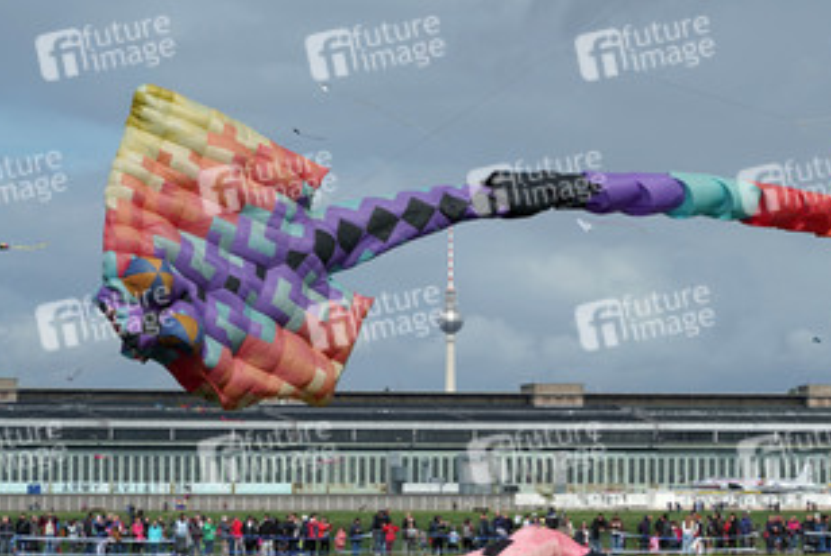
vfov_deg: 7.4
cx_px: 573
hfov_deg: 11.0
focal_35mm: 187
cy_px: 251
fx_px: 4321
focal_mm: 128
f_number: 8
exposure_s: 1/1250
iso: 640
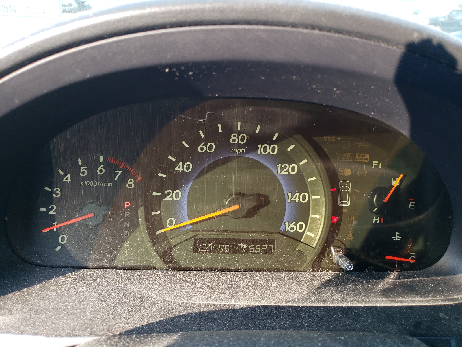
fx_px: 347
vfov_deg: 53.1
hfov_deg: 67.3
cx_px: 231
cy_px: 174
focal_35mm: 26
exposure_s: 1/145
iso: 50
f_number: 1.5
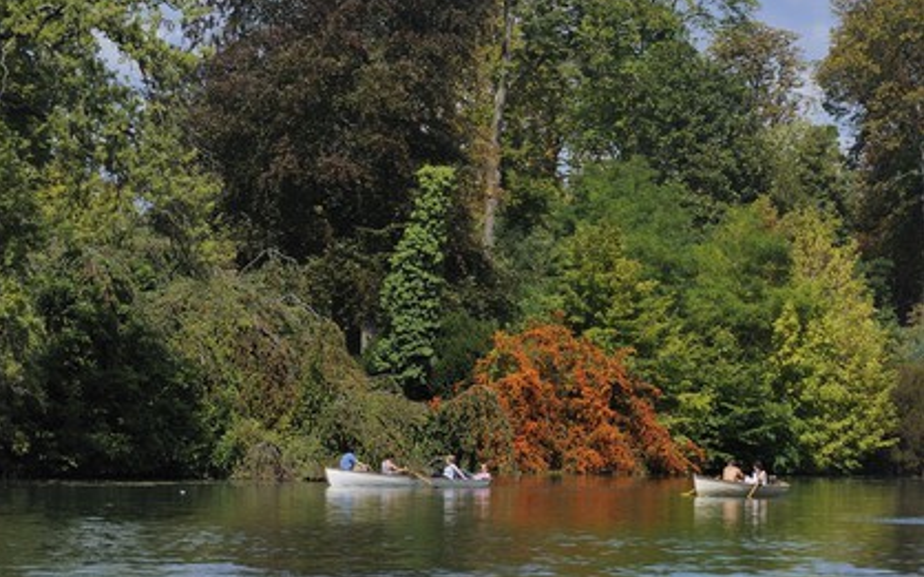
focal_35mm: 205
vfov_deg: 6.4
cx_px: 462
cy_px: 285
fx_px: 5161
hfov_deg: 10.2
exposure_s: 1/200
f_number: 11
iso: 200
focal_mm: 200
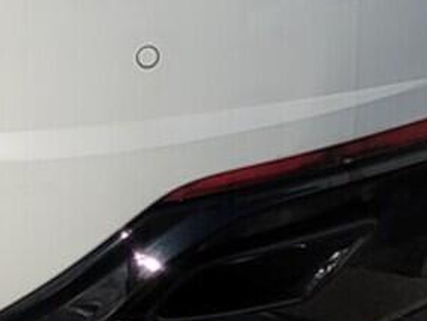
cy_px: -224
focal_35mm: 388
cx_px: 326
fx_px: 4790
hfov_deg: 5.1
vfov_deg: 3.8
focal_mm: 7.12
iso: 25
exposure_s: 1/1718
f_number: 2.4
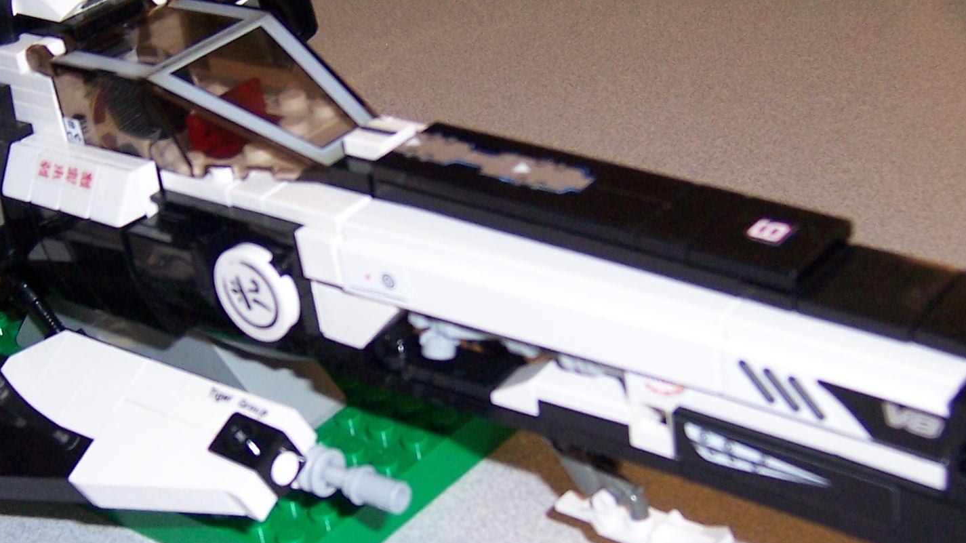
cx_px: 374
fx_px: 1665
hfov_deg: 32.2
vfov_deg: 18.5
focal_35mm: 65
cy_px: 259
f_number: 2.8
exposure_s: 1/60
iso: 140
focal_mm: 5.5
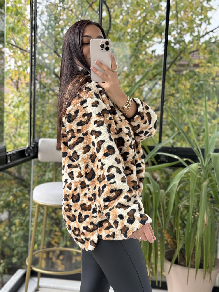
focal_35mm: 48
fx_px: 405
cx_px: 110
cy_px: 146
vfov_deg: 39.7
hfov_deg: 30.3
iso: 100
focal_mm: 6.76
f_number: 1.78
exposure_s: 1/250
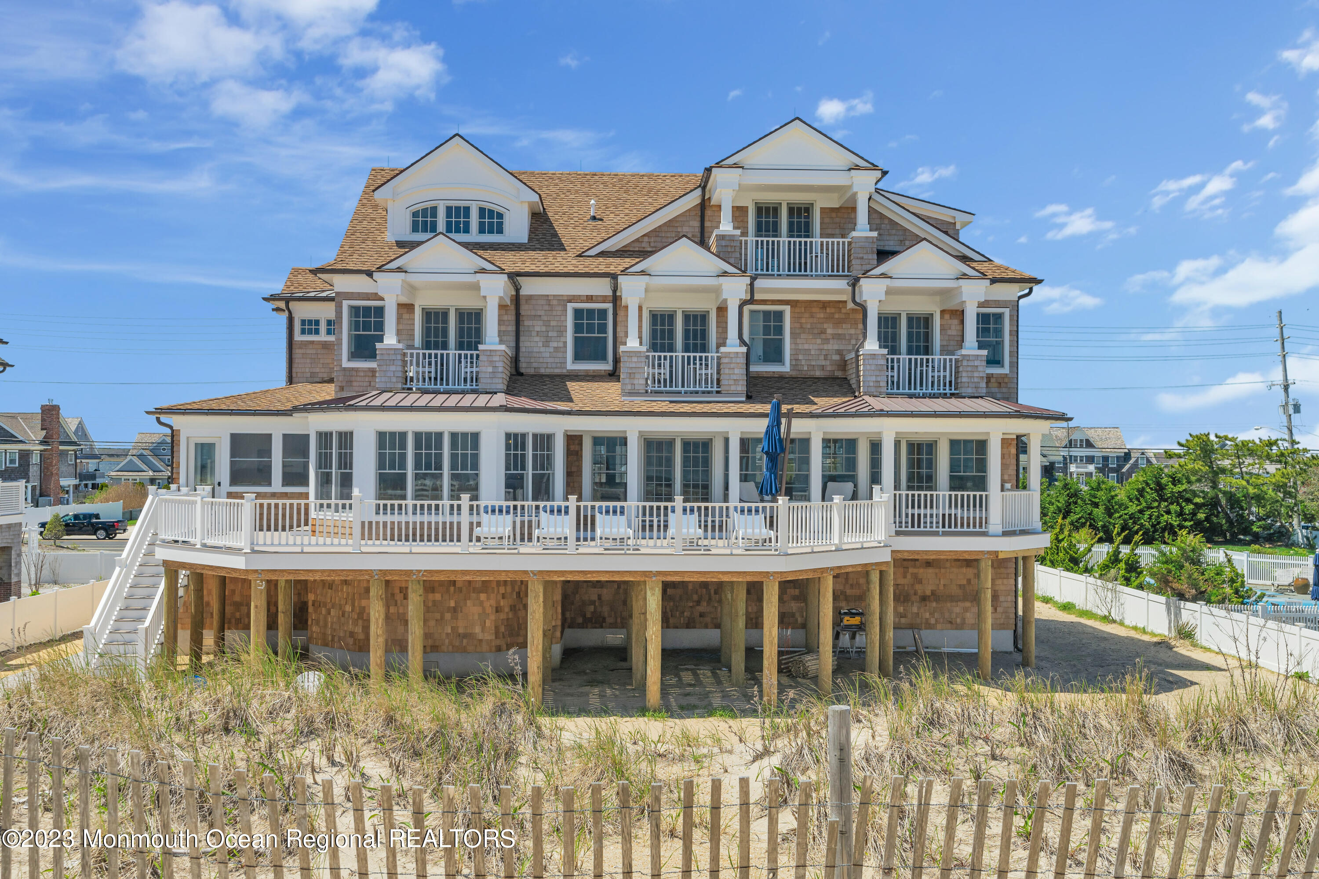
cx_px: 660
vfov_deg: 37.9
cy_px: 440
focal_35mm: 35
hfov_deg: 54.4
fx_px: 1282
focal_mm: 35
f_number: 8
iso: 200
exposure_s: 1/320
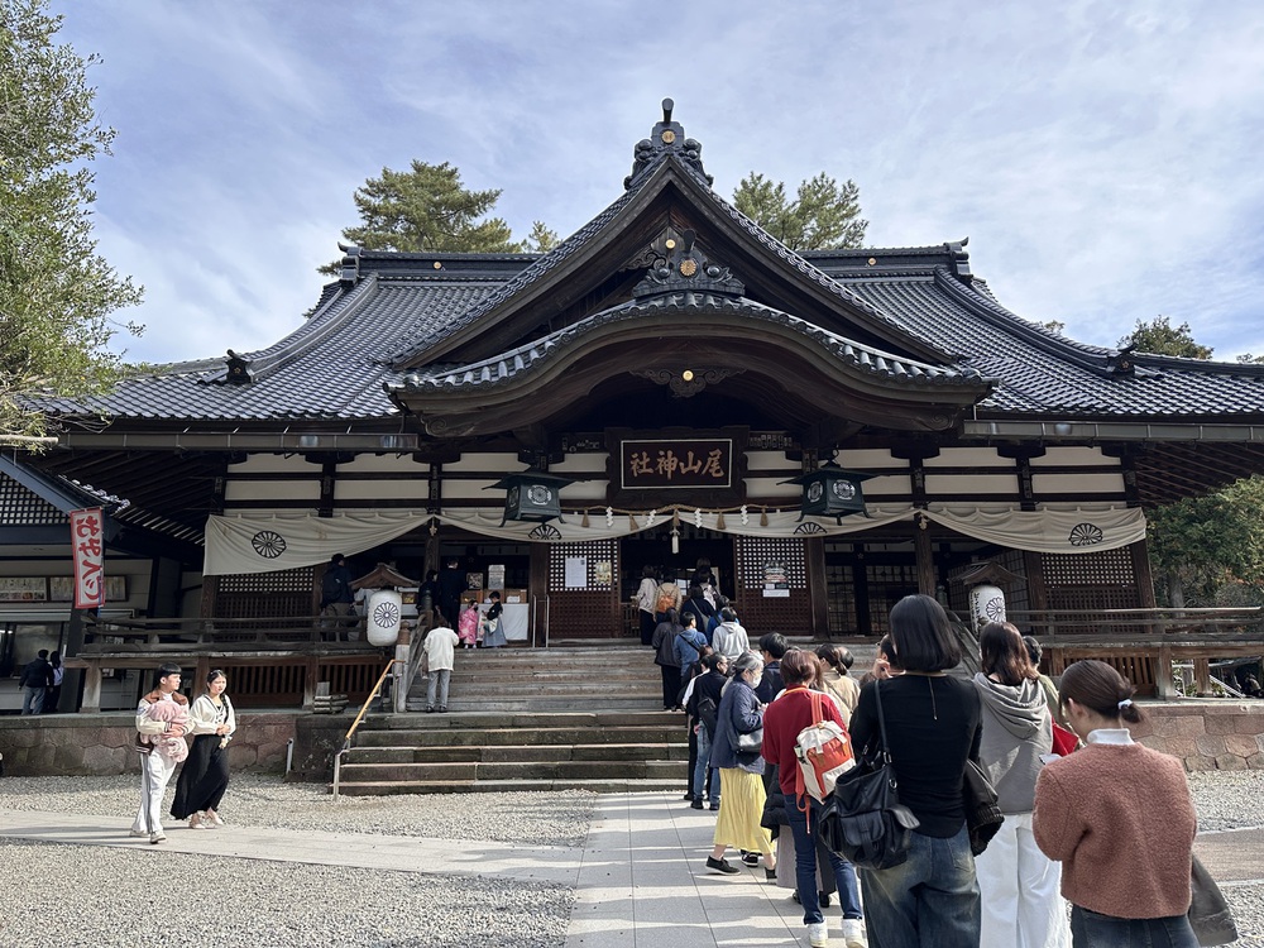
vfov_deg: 56.8
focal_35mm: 24
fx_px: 876
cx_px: 632
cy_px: 474
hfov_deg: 71.6
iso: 80
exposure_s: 1/1779
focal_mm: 6.86
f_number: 1.78
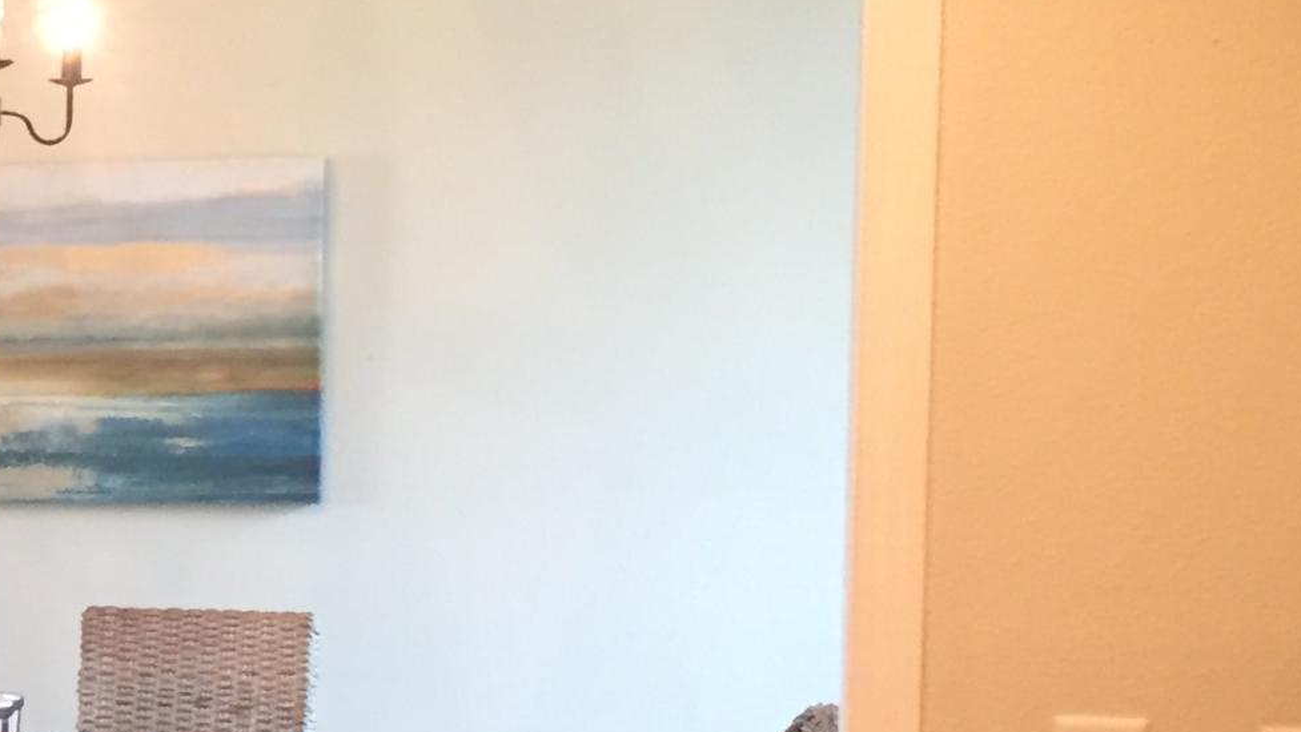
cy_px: 631
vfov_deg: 12.4
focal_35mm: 97
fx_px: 3347
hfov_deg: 20.0
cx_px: -445
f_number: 2.2
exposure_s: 1/30
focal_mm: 4.15
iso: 160
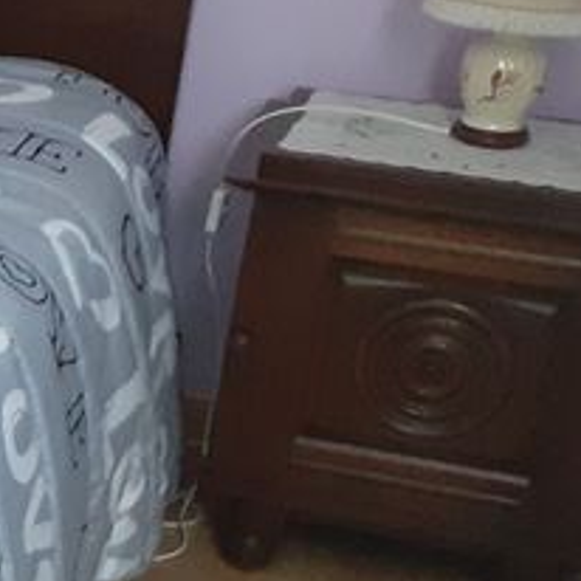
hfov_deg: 13.0
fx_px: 2203
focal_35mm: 116
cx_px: -581
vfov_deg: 14.9
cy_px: 499
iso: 400
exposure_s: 1/25
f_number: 1.9
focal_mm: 3.6
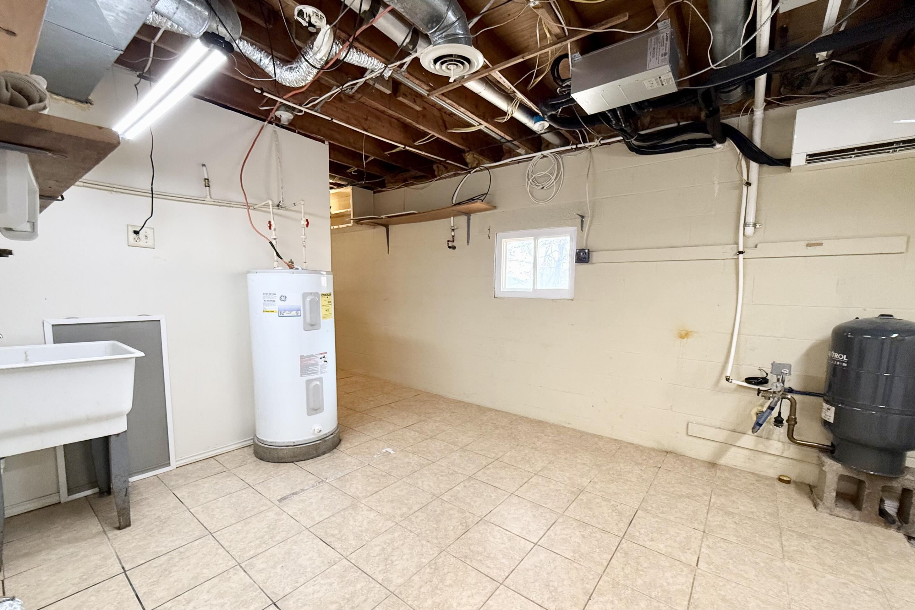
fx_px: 381
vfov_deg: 77.2
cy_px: 328
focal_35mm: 15
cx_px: 463
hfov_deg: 100.4
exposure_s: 1/120
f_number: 2.2
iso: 500
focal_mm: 2.22
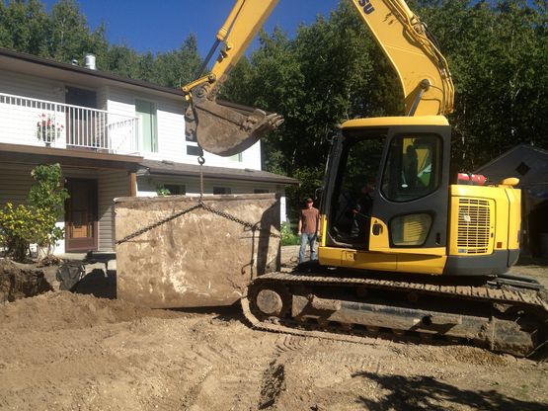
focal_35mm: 35
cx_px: 274
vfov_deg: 40.7
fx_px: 554
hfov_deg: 52.6
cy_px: 206
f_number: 2.4
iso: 50
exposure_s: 1/1381
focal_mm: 4.28
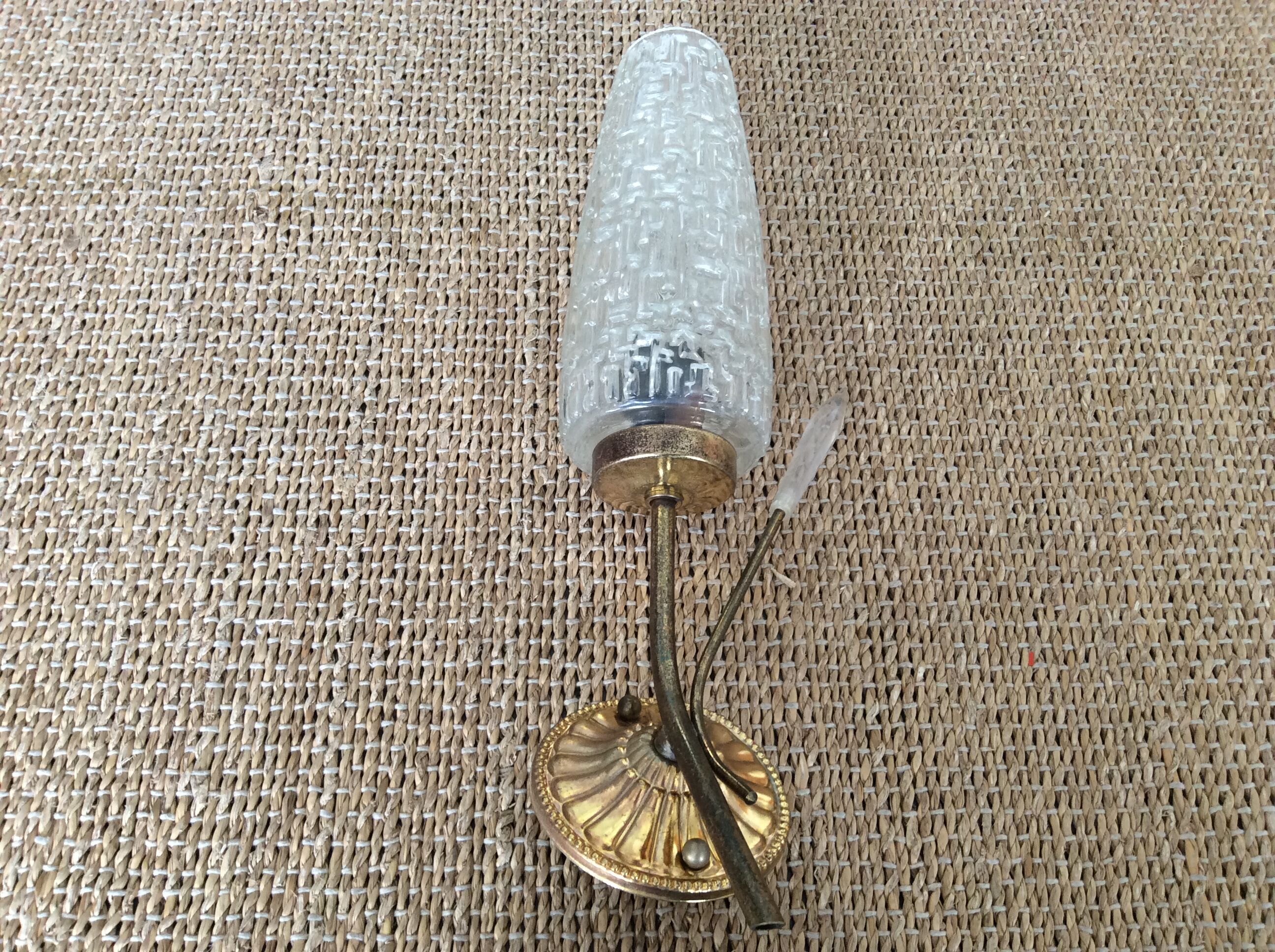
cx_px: 638
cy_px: 476
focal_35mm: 32
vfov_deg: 44.1
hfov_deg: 56.9
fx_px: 1177
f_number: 2.4
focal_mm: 3.3
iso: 64
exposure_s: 1/25
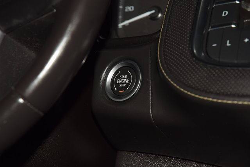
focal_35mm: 105
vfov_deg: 13.0
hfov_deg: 19.5
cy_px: 84
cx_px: 125
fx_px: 729
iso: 100
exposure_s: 1/125
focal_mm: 70
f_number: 8
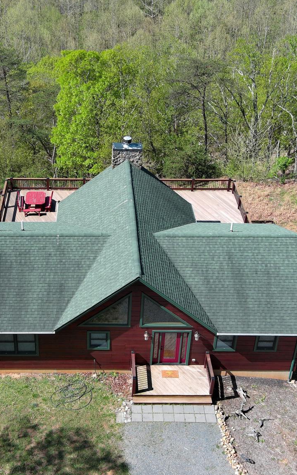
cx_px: 92
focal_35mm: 53
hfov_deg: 24.3
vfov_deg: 38.2
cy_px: 223
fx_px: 686
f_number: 2.8
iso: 100
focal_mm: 10.57
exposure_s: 1/678
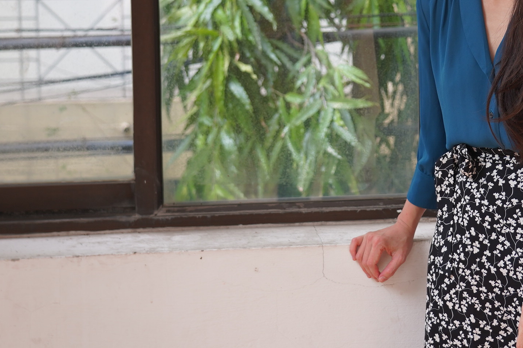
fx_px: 1277
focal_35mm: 88
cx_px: 364
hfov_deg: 23.0
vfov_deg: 15.3
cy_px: 39
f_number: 4
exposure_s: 1/160
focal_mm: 42
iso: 320
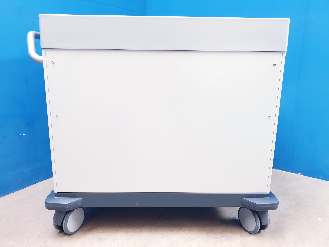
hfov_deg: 67.3
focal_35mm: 26
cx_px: 164
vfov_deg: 53.1
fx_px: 247
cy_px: 124
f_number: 2.4
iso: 320
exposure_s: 1/25
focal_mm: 4.3
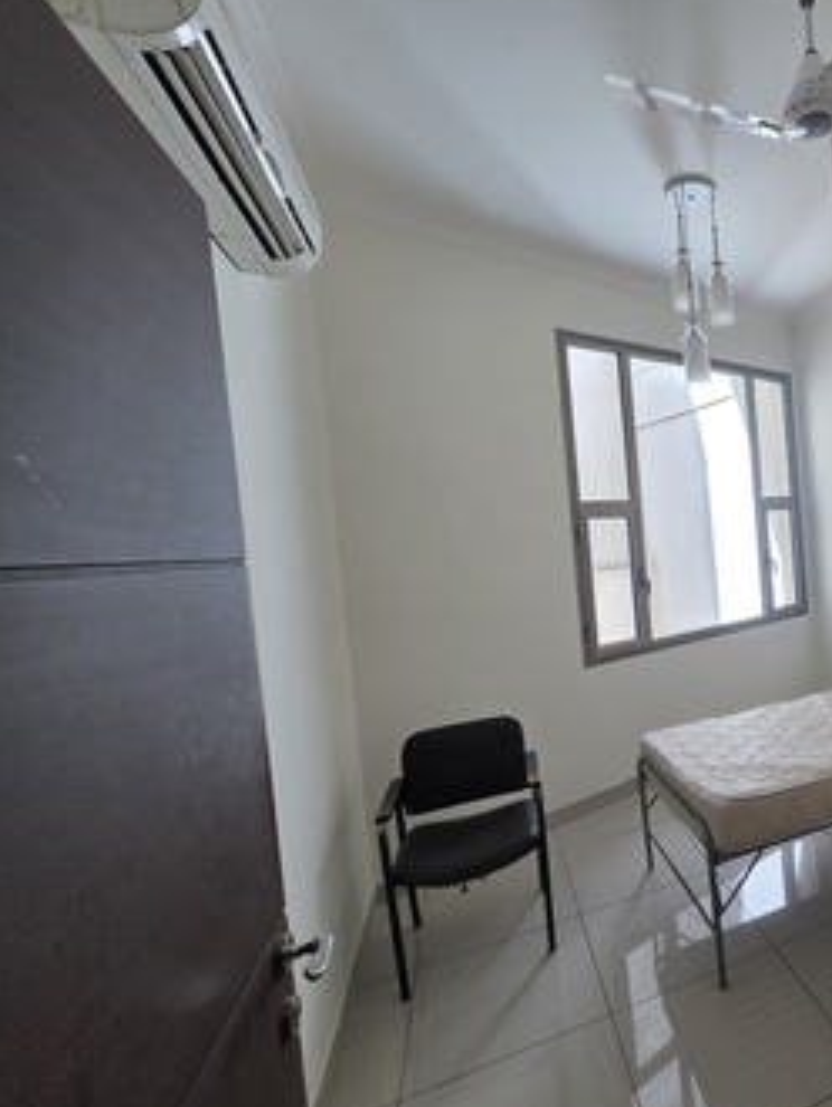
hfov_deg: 60.4
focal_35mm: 18
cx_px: 753
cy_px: 552
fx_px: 576
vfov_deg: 87.7
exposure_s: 1/100
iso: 80
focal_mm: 2.2
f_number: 1.9
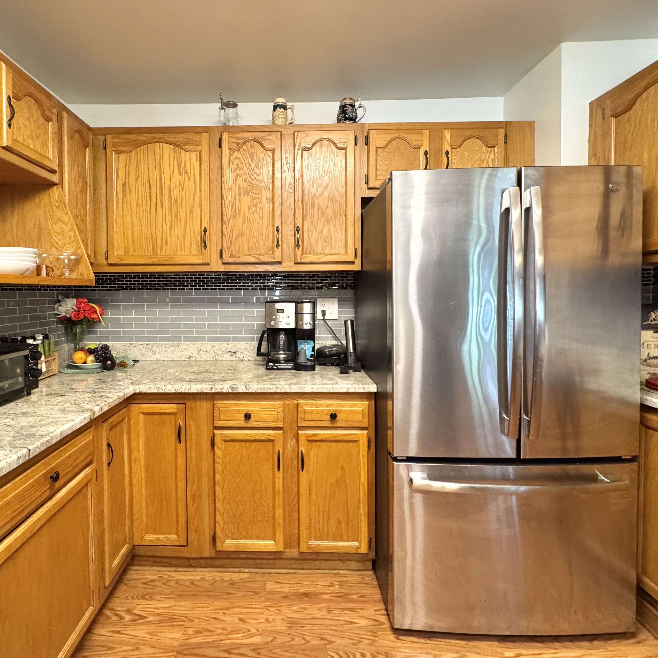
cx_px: 278
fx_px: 387
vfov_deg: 80.6
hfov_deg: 80.2
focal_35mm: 18
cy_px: 301
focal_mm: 2.22
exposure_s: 1/60
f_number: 2.2
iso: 320
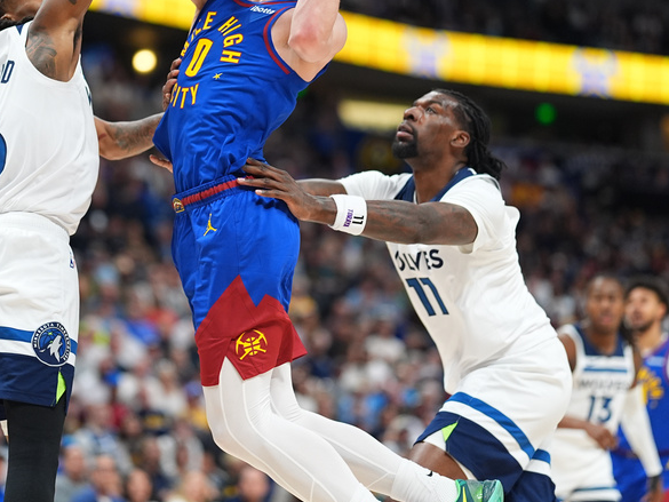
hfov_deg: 13.8
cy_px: 132
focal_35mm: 143
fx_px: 2764
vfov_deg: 10.4
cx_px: 249
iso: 1250
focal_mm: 85
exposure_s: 1/2000
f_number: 1.4
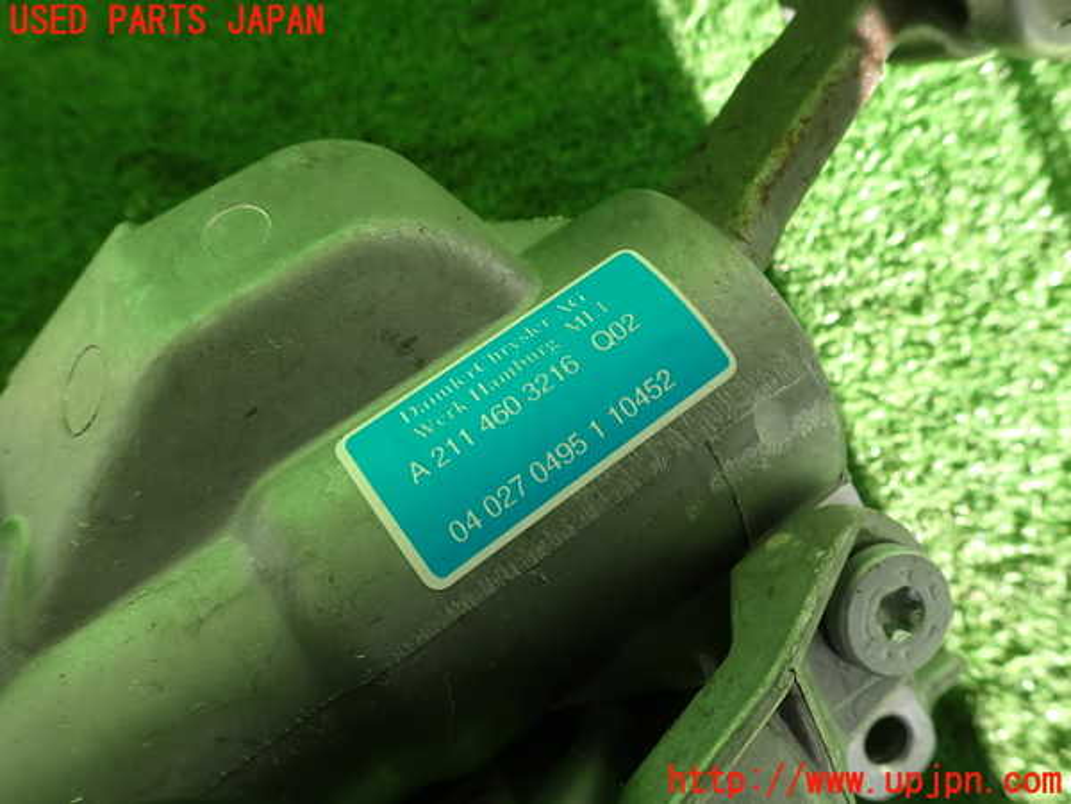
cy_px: 402
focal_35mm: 25
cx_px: 536
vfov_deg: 54.9
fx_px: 773
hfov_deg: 69.4
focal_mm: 4.5
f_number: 2.8
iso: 100
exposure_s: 1/100
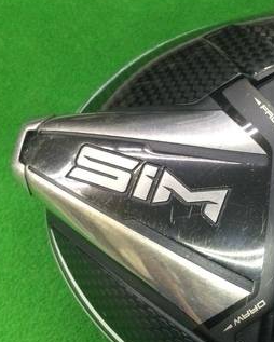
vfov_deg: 30.7
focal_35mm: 61
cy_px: 228
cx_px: 245
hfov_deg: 24.3
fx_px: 618
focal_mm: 3.3
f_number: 2.4
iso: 125
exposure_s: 1/30
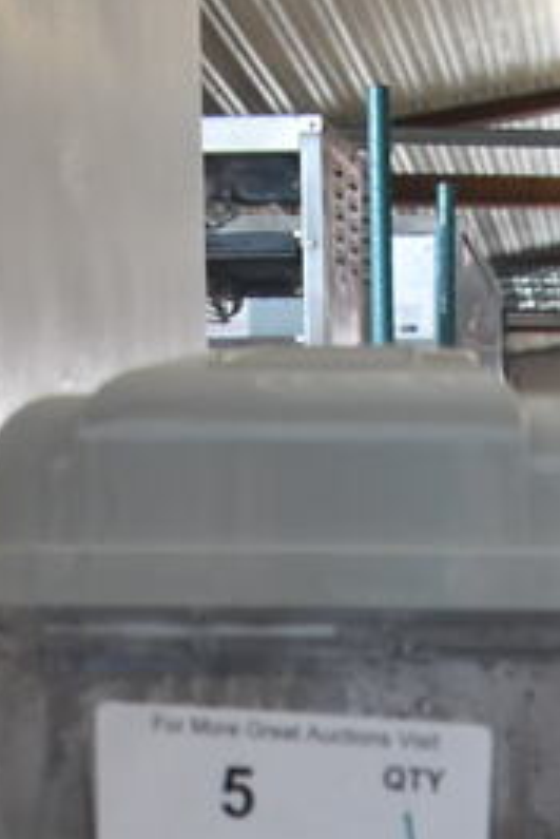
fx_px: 2167
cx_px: 690
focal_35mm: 93
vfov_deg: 18.9
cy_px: 1306
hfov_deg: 14.2
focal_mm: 18
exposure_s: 1/125
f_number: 3.5
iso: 900
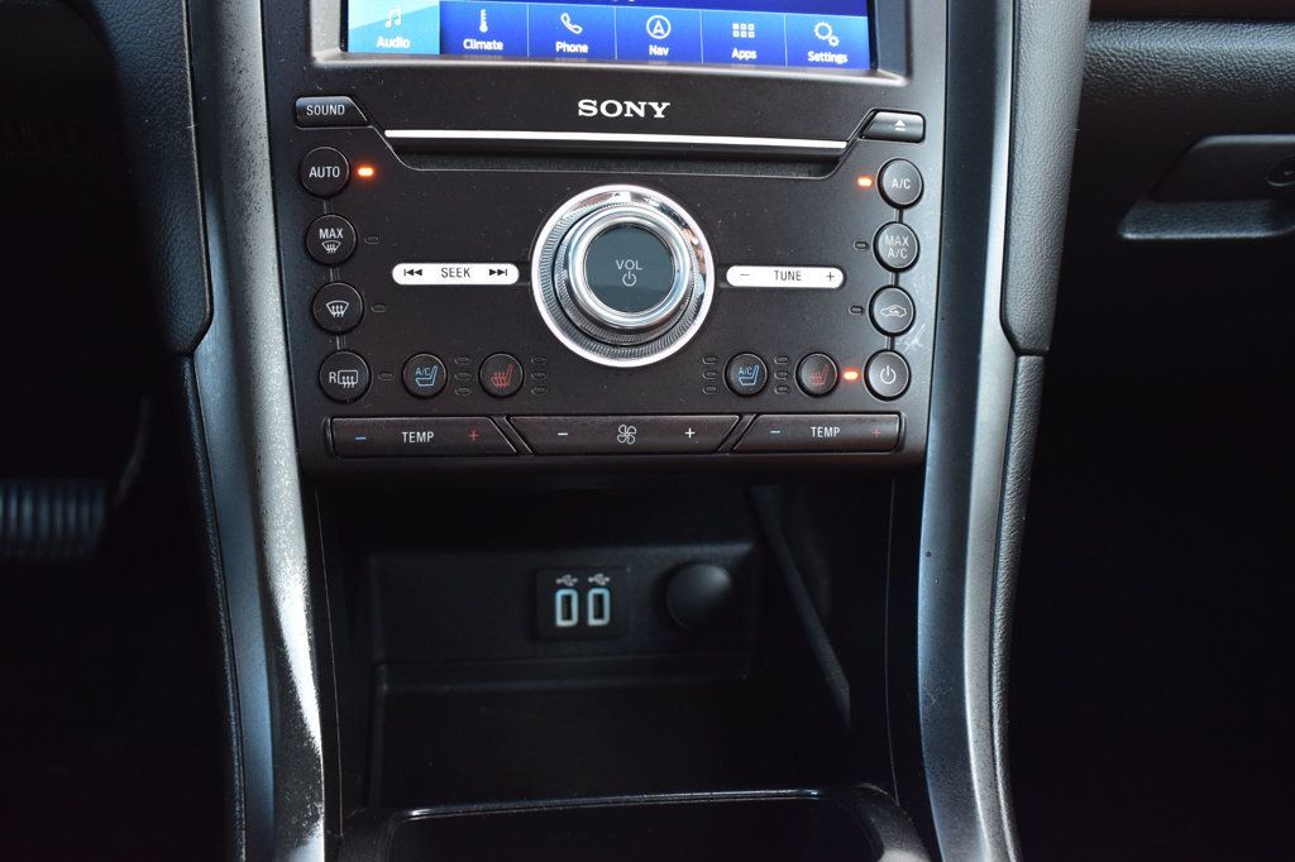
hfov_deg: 53.1
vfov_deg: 36.8
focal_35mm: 36
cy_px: 431
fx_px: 1295
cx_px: 648
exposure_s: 1/15
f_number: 6.3
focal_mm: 24
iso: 800
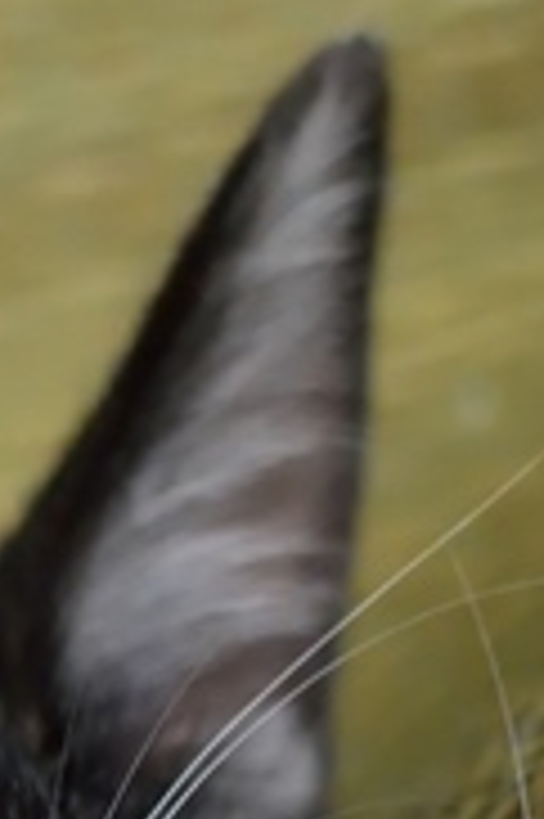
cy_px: 2174
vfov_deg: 6.5
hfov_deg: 4.6
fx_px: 6717
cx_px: -618
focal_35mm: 296
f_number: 3.5
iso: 2200
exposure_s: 1/60
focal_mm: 35
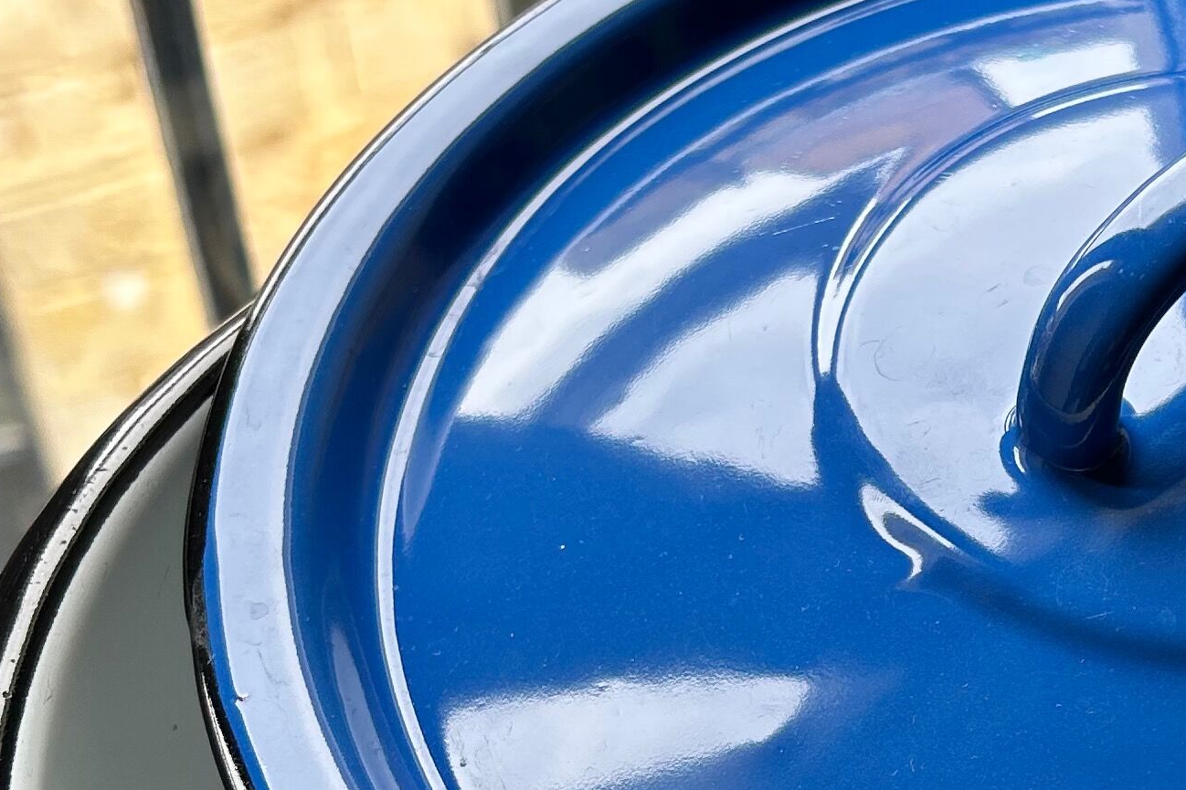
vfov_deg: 16.2
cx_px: 990
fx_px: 2767
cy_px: 584
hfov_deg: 23.7
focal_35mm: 84
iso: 40
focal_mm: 5.7
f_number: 1.5
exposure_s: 1/239
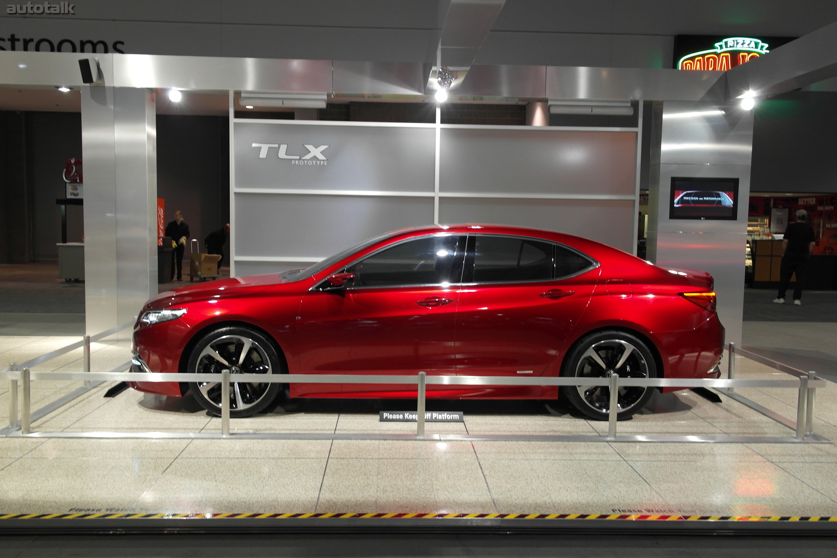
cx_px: 418
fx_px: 697
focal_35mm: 30
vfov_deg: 43.6
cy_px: 279
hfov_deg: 61.9
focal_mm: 20
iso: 400
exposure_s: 1/50
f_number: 3.5
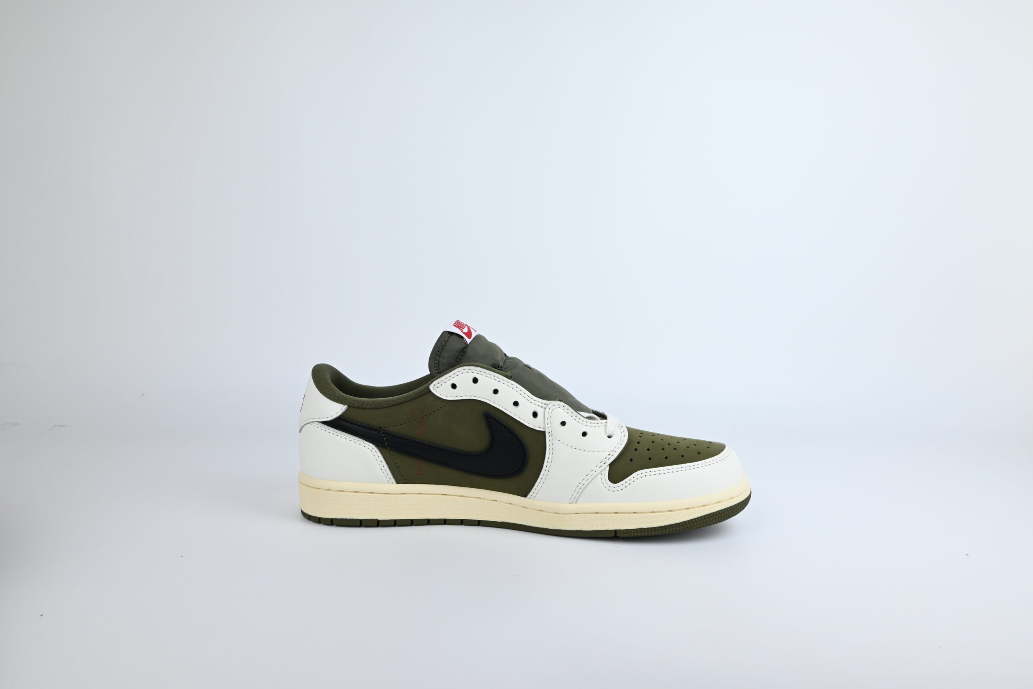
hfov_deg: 73.7
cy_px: 344
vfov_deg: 53.2
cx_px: 516
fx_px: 689
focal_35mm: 24
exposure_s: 1/125
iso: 640
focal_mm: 24
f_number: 18
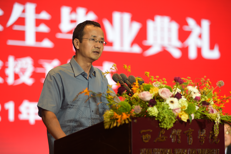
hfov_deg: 16.4
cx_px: 116
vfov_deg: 11.0
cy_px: 77
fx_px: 802
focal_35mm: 125
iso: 500
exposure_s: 1/80
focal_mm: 125
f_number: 2.8
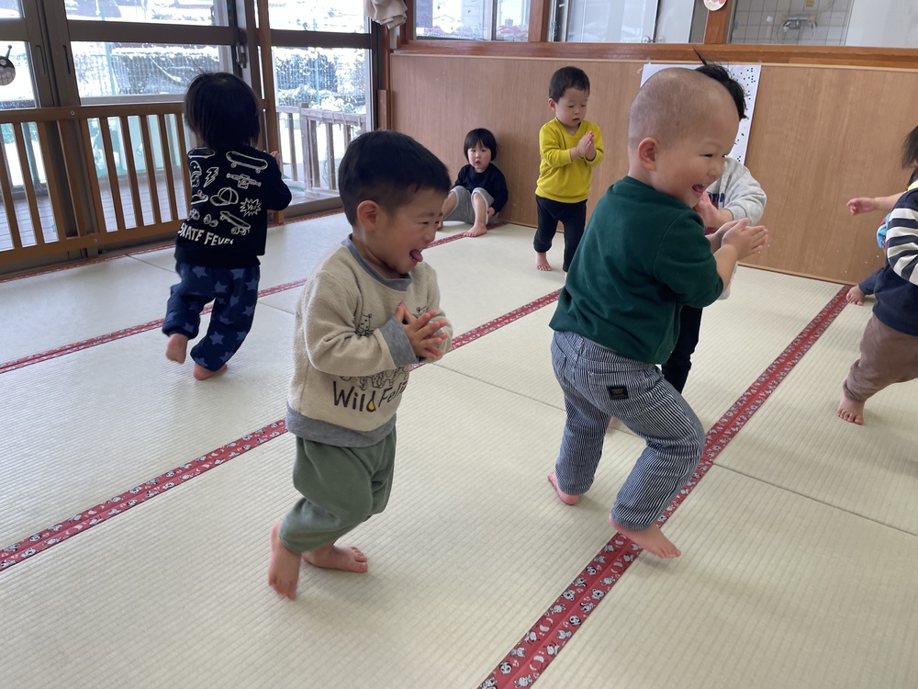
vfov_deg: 53.1
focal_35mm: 26
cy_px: 344
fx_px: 690
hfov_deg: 67.3
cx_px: 459
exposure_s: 1/120
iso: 40
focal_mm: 4.2
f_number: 1.6
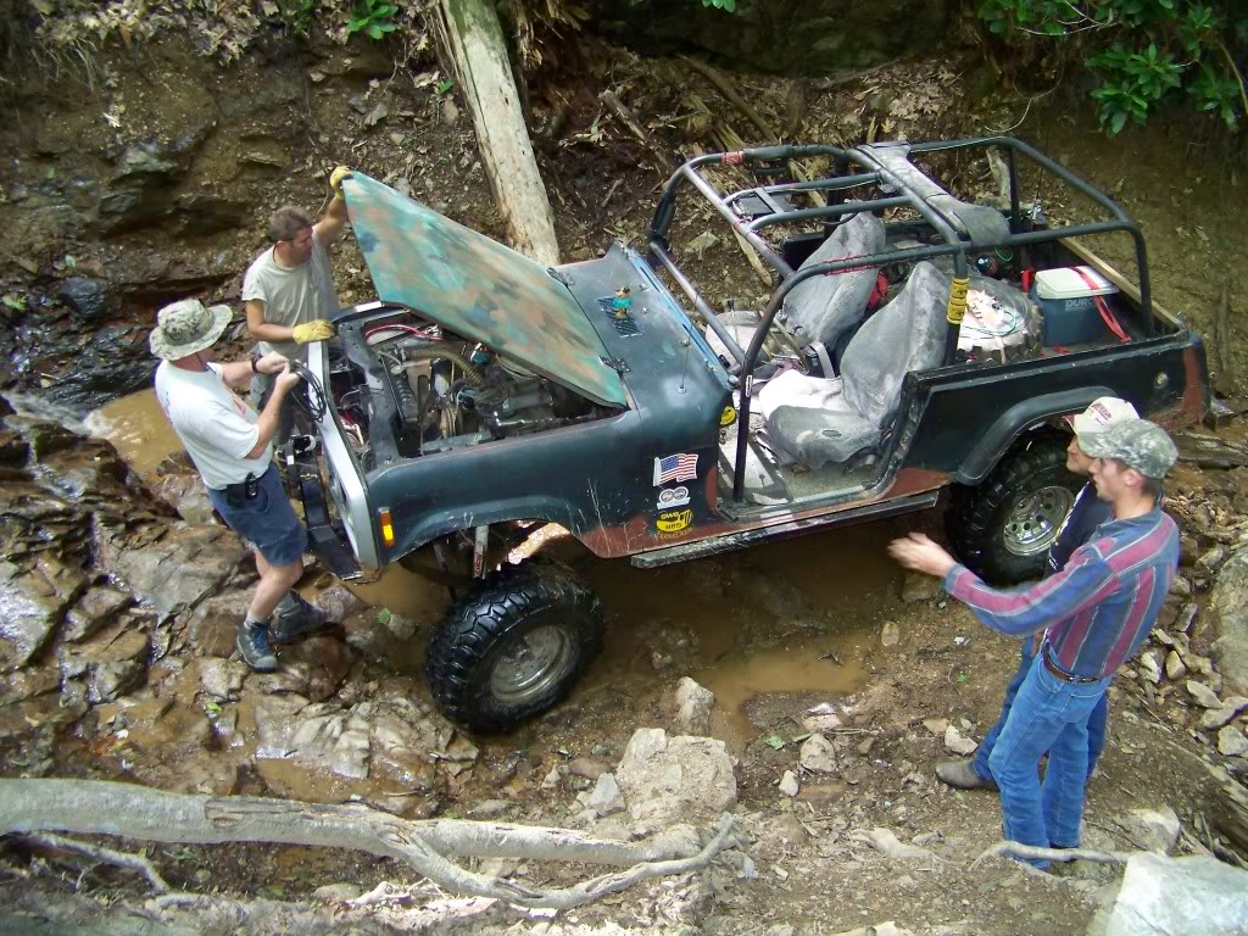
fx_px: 1298
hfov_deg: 51.4
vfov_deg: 39.7
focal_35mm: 36
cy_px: 468
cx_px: 624
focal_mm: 5.85
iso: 200
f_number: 2.8
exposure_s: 1/30
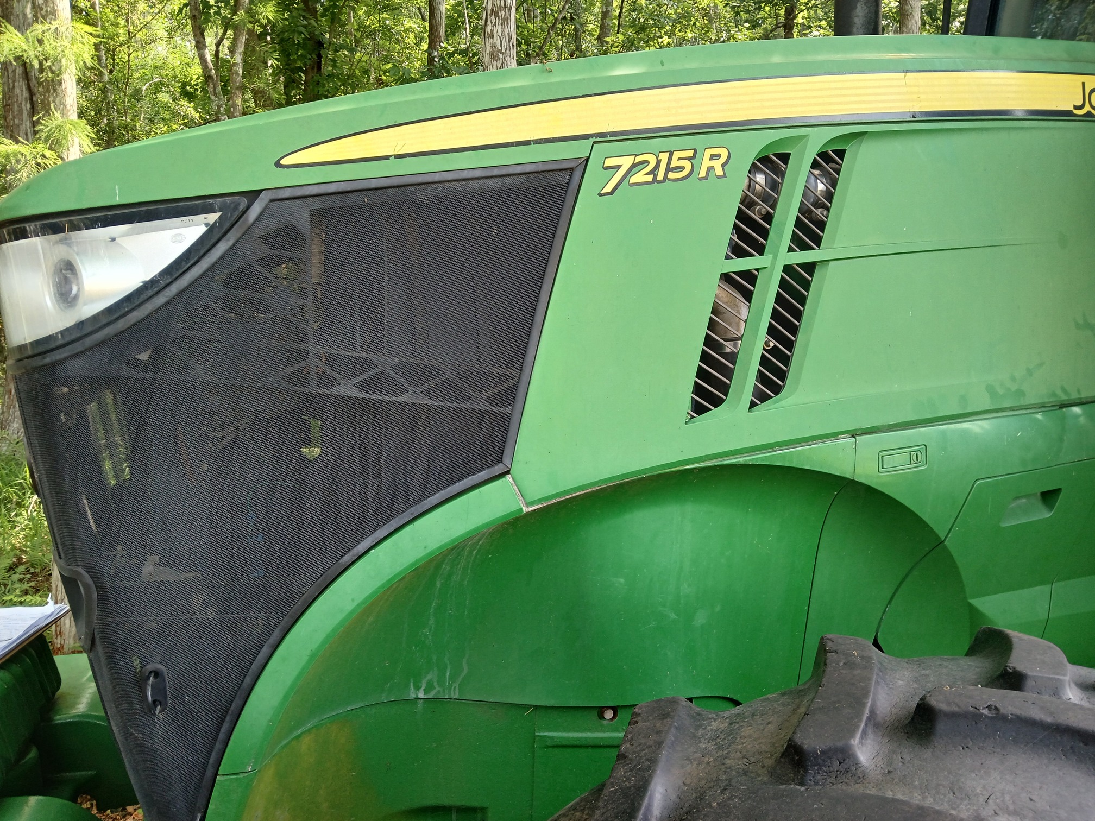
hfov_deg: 67.3
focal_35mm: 26
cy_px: 410
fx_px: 822
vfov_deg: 53.1
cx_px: 548
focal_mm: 3.98
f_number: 1.8
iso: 32
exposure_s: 1/60
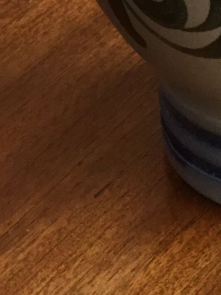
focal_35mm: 141
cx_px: 254
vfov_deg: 12.8
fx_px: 1201
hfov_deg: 10.4
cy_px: -233
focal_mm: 3.3
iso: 40
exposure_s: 1/33
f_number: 2.4
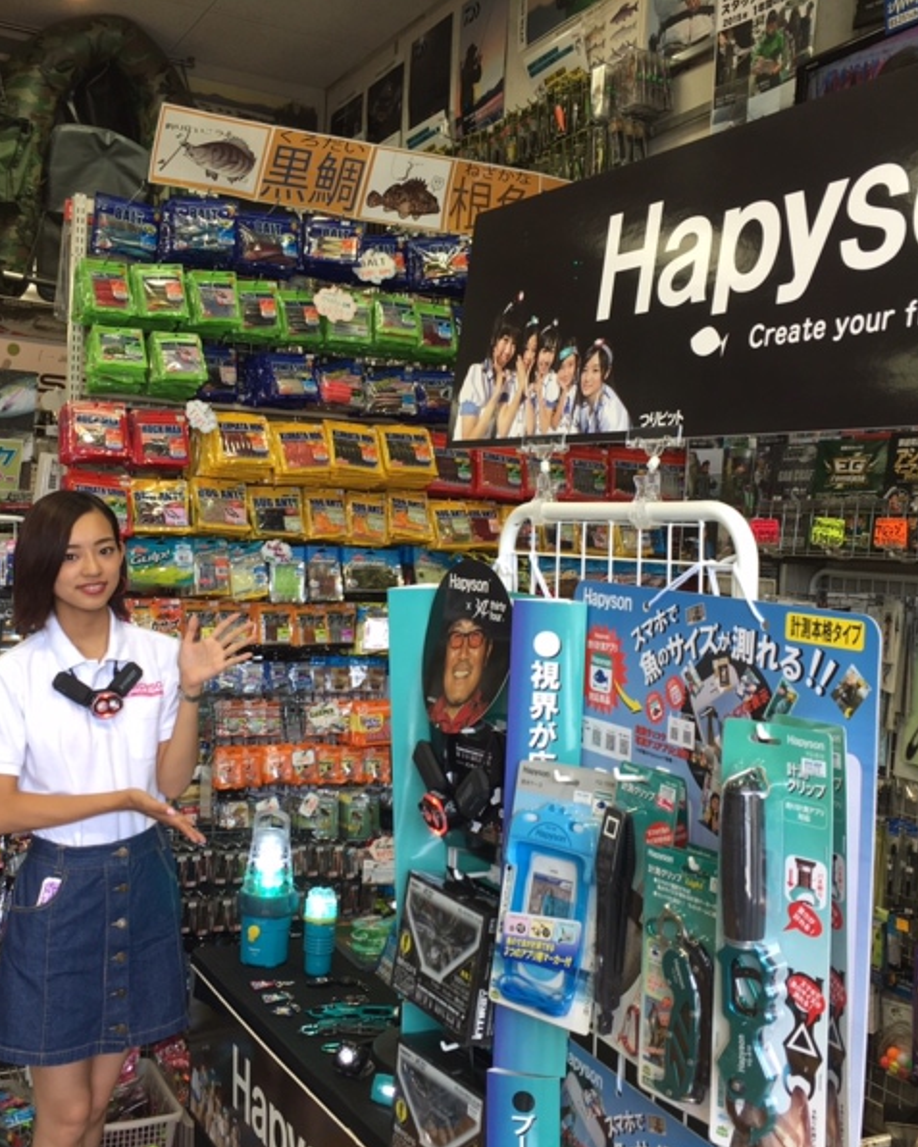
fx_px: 1290
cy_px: 575
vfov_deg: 47.9
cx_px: 423
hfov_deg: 39.1
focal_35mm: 38
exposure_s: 1/60
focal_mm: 4.15
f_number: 2.2
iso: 25
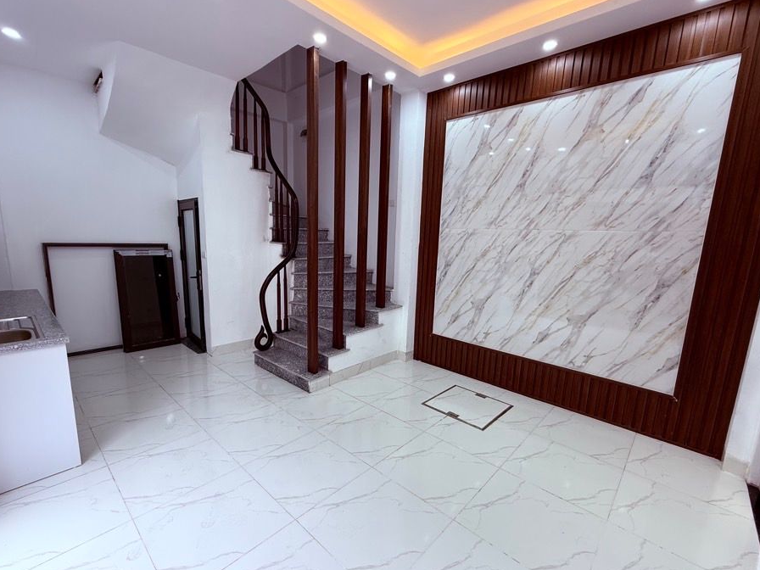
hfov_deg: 94.5
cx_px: 370
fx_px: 351
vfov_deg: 78.1
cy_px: 296
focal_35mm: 16
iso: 80
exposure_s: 1/100
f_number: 2.2
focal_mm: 2.22
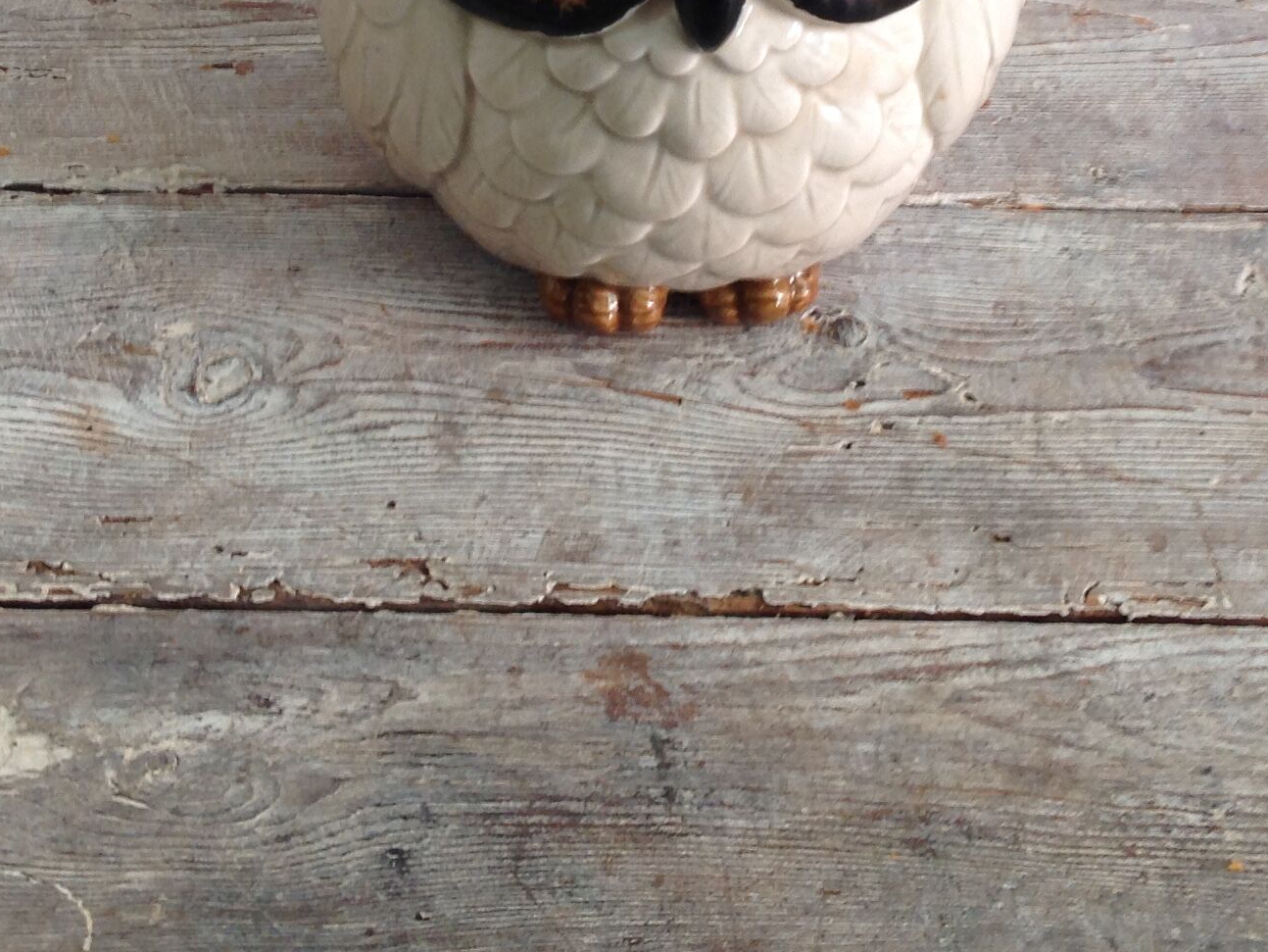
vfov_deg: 20.6
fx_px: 2565
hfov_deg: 27.8
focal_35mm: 70
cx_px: 574
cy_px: 97
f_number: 2.4
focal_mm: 4.28
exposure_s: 1/15
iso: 64
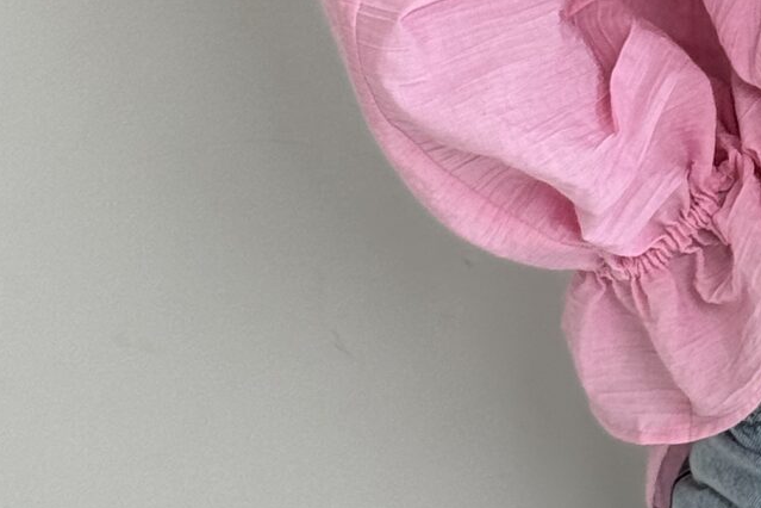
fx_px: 4227
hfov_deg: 10.0
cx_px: 1061
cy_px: -107
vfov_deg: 6.8
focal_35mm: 200
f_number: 1.78
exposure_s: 1/162
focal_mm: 6.76
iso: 64
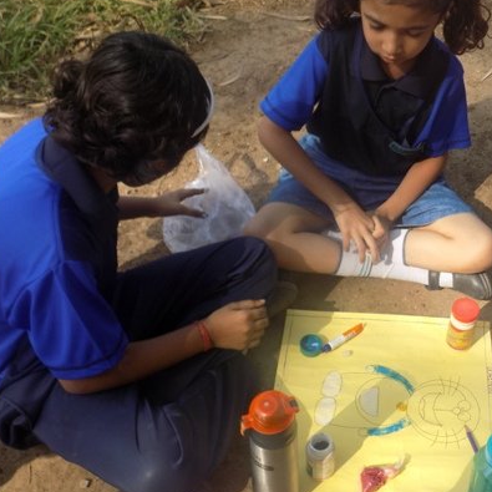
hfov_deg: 37.9
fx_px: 691
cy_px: 280
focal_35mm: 43
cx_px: 384
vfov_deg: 39.1
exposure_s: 1/400
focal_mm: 5.3
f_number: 3.3
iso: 80
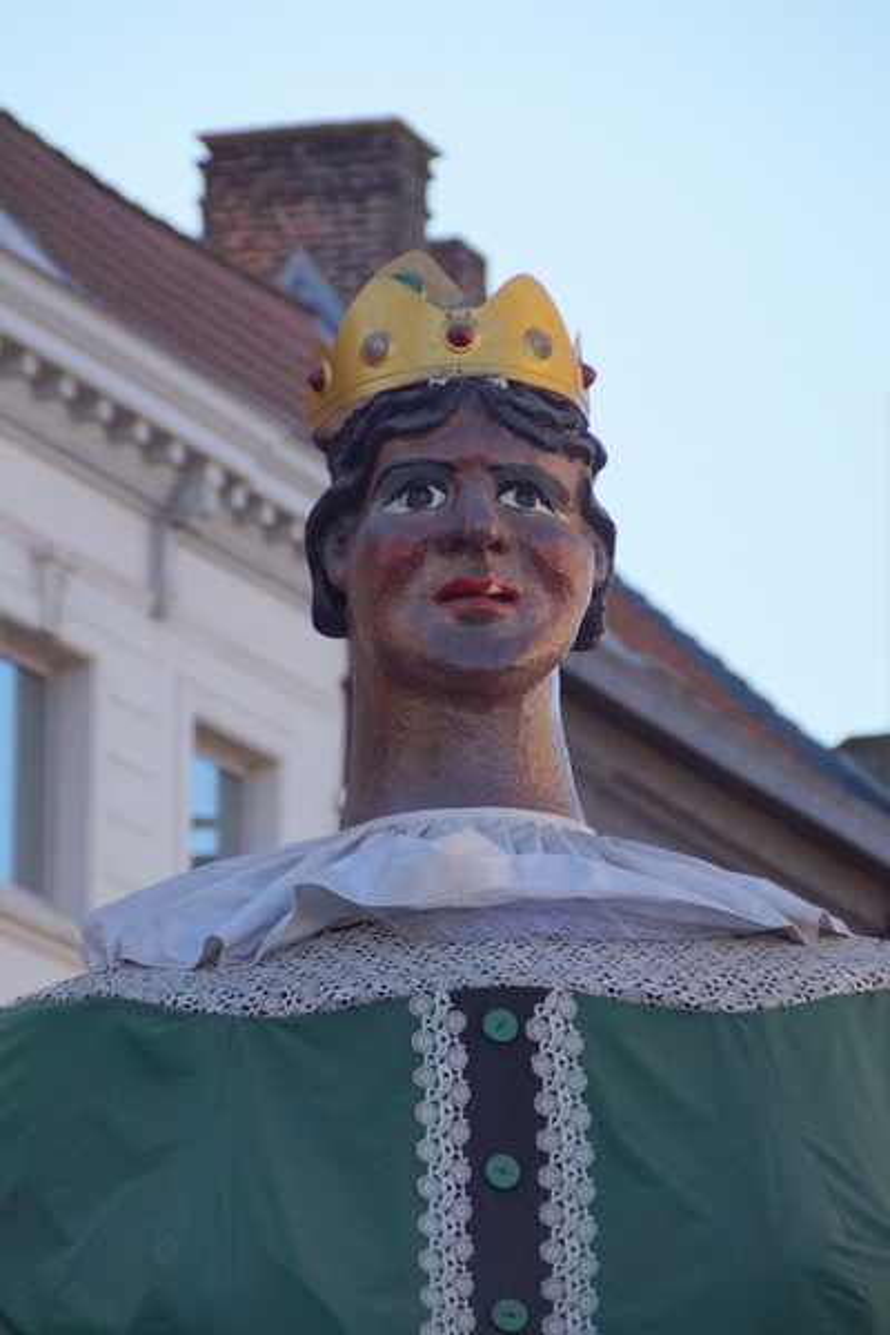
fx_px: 8899
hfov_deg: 5.7
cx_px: 445
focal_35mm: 240
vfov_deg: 8.6
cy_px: 668
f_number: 6.3
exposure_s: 1/2000
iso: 1250
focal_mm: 160
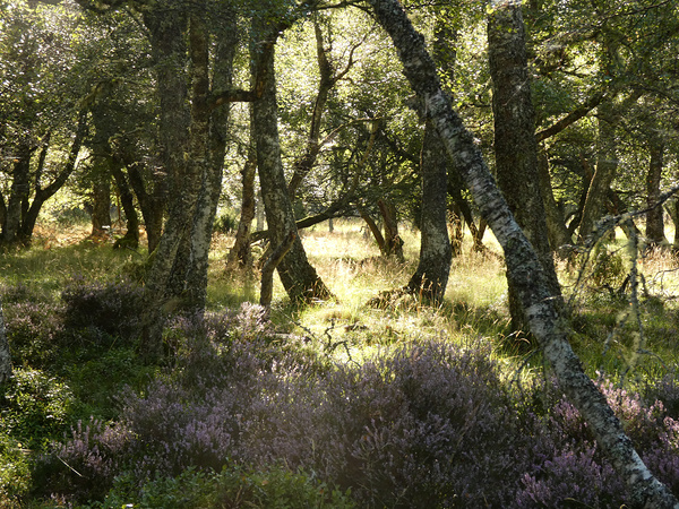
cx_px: 340
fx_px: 2099
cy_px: 254
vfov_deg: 13.8
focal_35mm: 107
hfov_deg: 18.4
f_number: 4.9
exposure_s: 1/80
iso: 160
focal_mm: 19.2
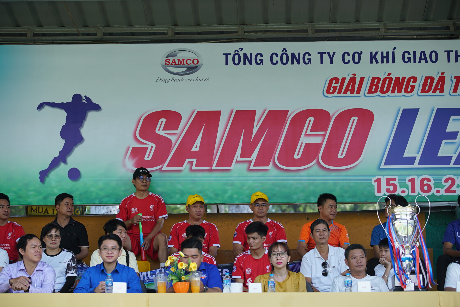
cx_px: 230
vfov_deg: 13.1
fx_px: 1342
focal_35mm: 105
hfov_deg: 19.4
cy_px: 154
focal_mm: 105
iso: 100
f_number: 3.5
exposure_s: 1/160
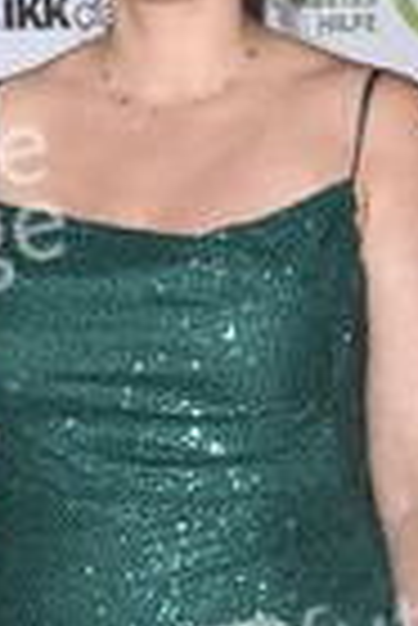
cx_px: -36
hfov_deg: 7.7
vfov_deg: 11.5
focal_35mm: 178
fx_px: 3092
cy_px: 459
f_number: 5.6
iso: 640
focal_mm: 62
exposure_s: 1/200
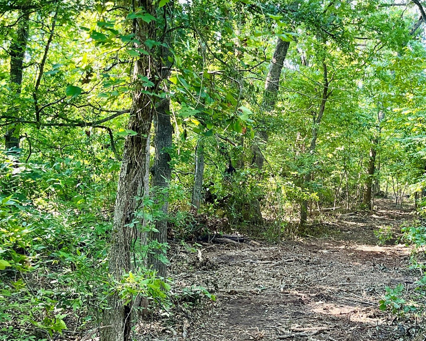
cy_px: 216
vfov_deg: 30.7
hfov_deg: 36.9
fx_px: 618
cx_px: 332
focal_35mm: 49
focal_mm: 5.1
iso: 125
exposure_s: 1/110
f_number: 1.6
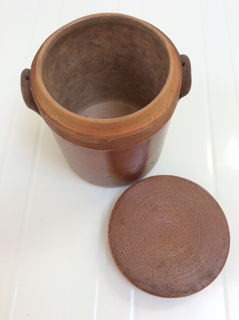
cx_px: 120
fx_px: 295
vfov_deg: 56.9
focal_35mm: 32
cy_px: 160
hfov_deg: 44.1
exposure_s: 1/100
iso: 50
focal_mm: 3.3
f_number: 2.4
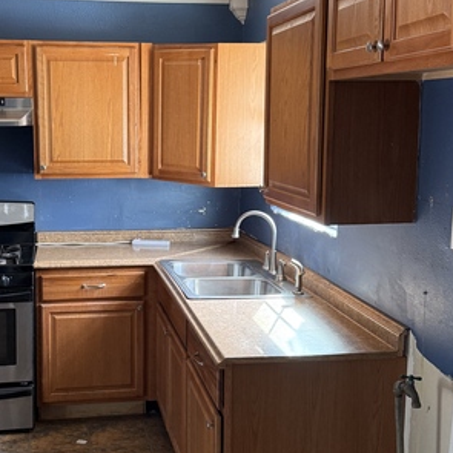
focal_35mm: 46
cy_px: 203
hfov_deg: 36.4
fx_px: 681
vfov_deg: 36.8
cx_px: 154
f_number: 1.78
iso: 250
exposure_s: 1/60
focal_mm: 6.76
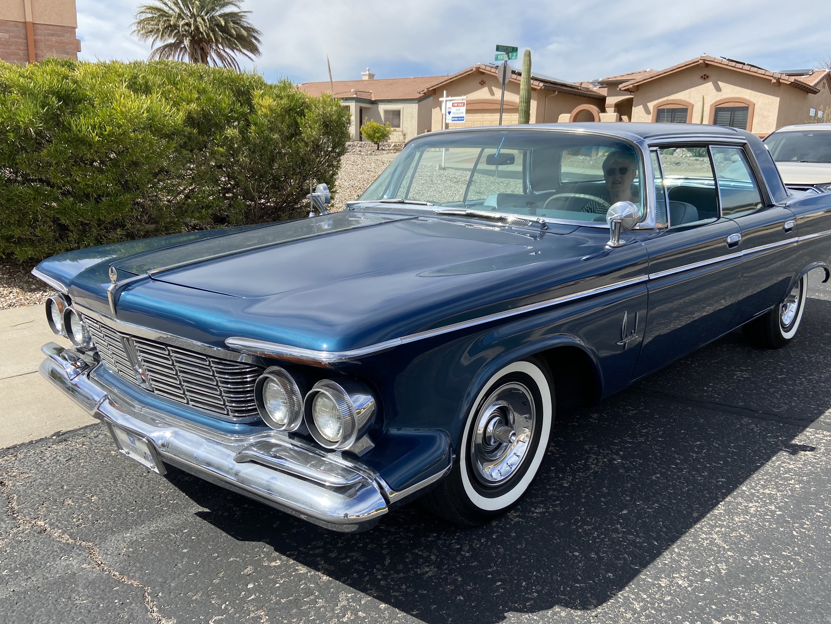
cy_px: 329
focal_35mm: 30
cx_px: 425
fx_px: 720
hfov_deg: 60.0
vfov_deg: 46.8
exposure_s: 1/2222
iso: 32
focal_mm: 4.25
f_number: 1.8
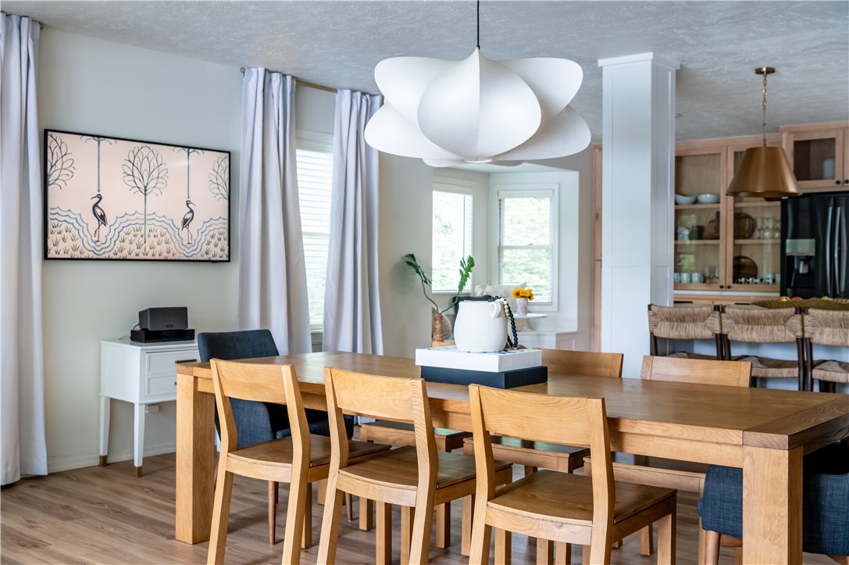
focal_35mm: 40
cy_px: 282
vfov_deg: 33.4
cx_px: 424
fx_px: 943
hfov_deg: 48.5
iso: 800
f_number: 7.1
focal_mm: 40
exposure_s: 1/20
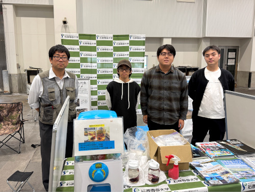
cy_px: 96
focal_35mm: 24
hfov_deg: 71.6
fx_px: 177
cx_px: 128
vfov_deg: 56.8
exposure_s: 1/50
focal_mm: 6.76
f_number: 1.78
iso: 125
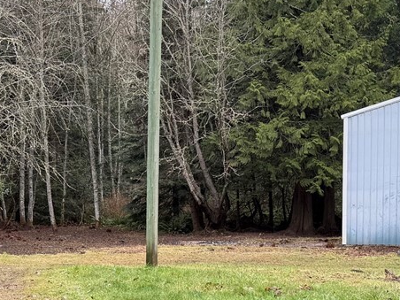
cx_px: 3
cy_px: 280
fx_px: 982
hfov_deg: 22.2
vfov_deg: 17.1
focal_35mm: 85
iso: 80
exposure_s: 1/262
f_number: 1.78
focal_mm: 6.76
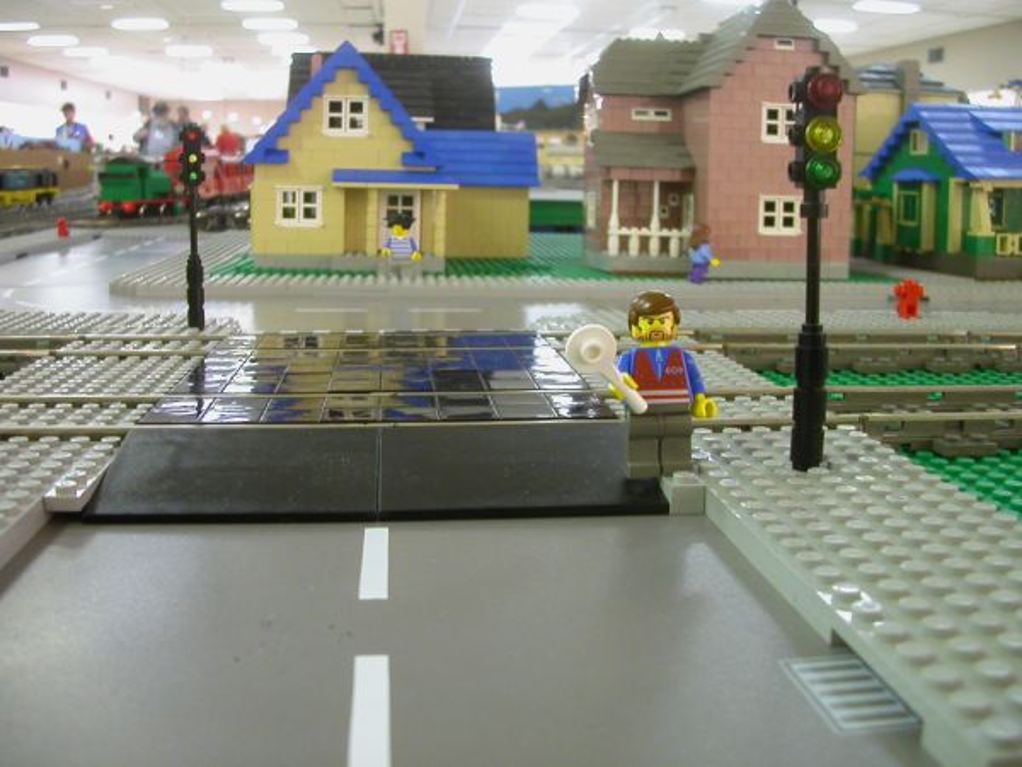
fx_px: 1092
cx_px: 511
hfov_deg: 50.1
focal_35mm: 37
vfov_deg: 38.7
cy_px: 384
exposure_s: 1/4.4
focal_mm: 5.6
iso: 103
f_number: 2.7
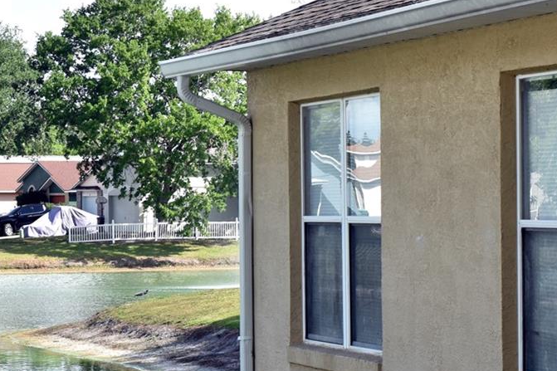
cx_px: 224
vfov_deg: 8.2
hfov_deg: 12.3
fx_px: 2583
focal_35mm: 167
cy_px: 227
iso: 800
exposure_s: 1/250
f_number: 16
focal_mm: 70
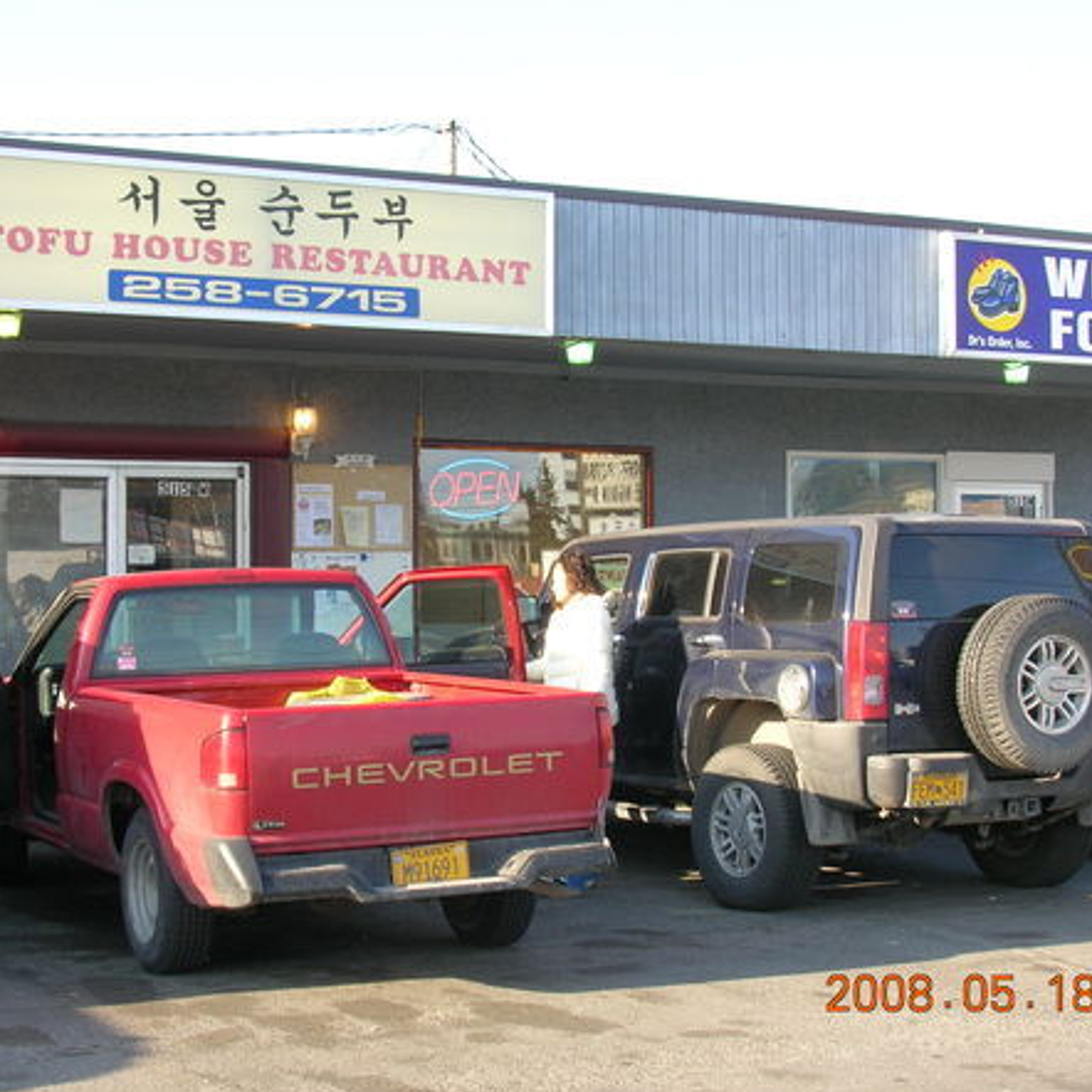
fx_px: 2141
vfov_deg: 28.6
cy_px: 553
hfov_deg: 28.6
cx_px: 460
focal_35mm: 60
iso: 50
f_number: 5.6
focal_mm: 8.4
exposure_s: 1/55.6
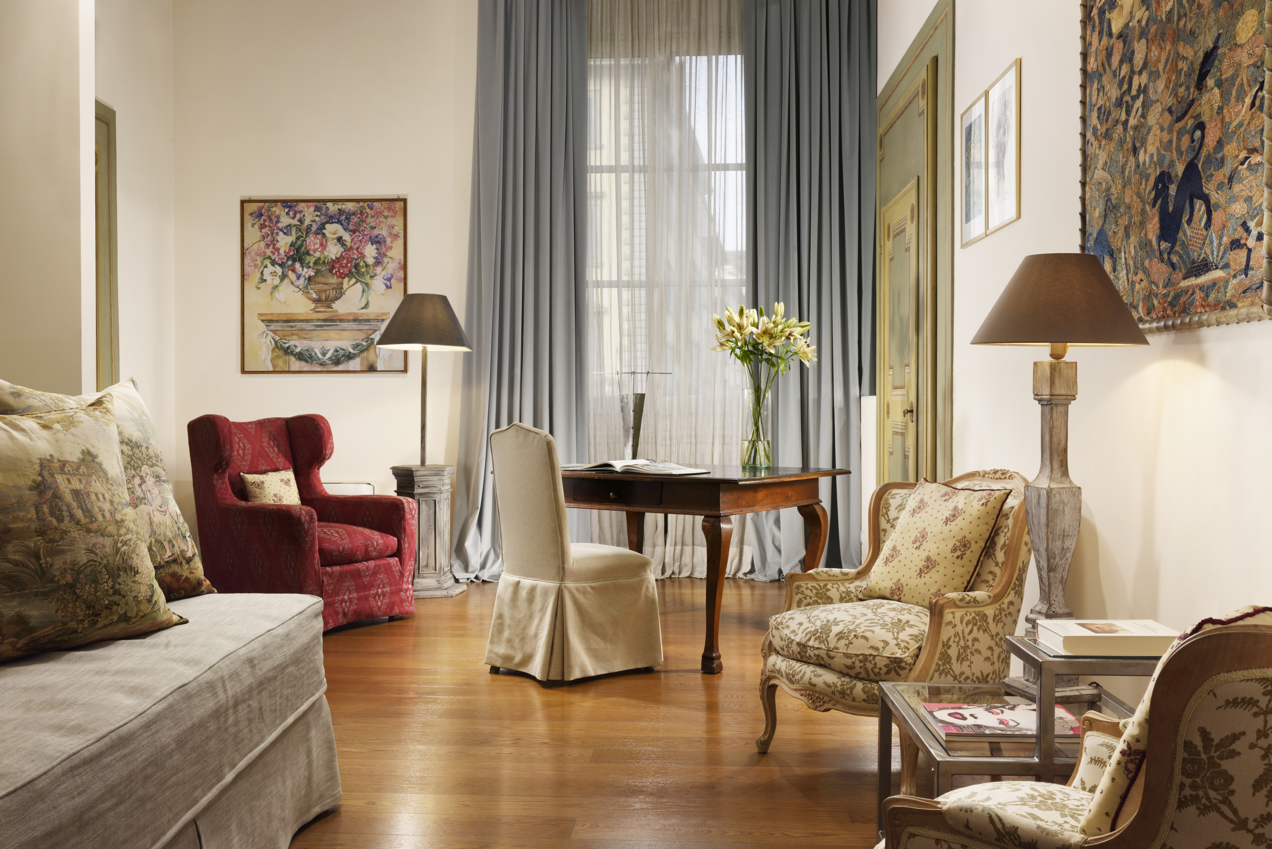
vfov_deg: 37.9
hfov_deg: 54.4
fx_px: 1237
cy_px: 424
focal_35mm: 35
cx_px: 636
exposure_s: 1/200
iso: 200
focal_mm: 35
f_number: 13
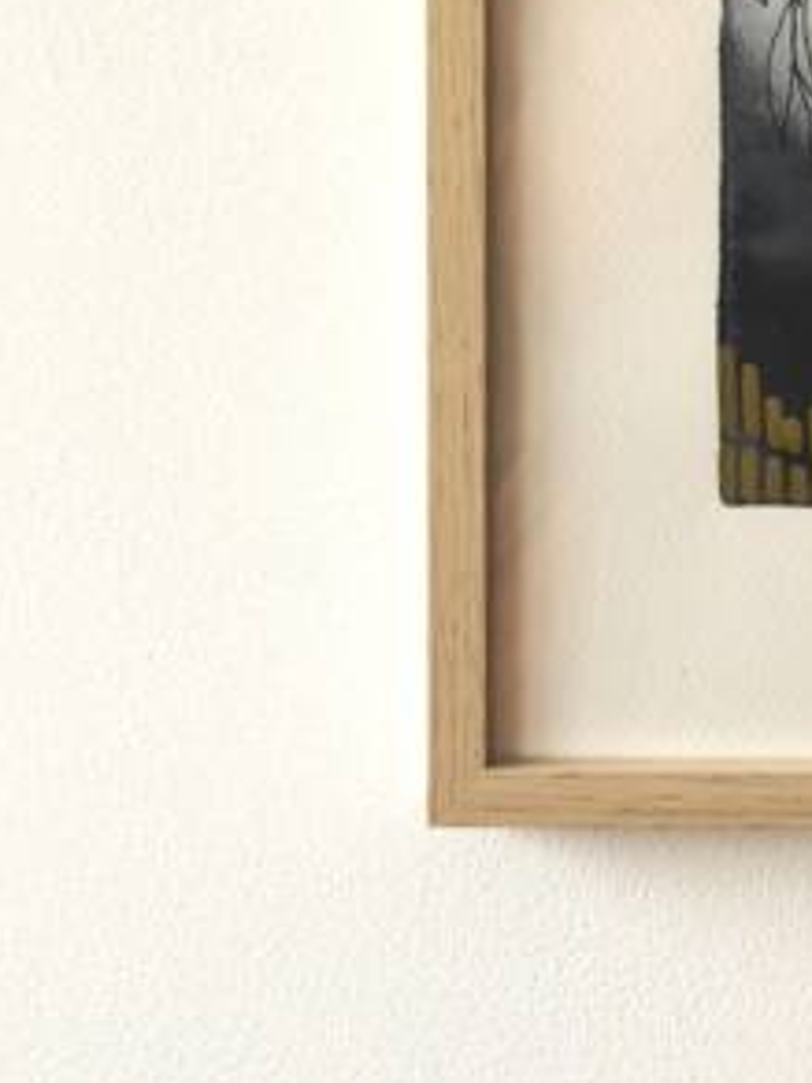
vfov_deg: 18.8
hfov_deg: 14.4
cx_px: 938
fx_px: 3128
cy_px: -126
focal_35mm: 100
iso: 64
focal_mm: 5.58
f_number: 1.8
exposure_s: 1/100
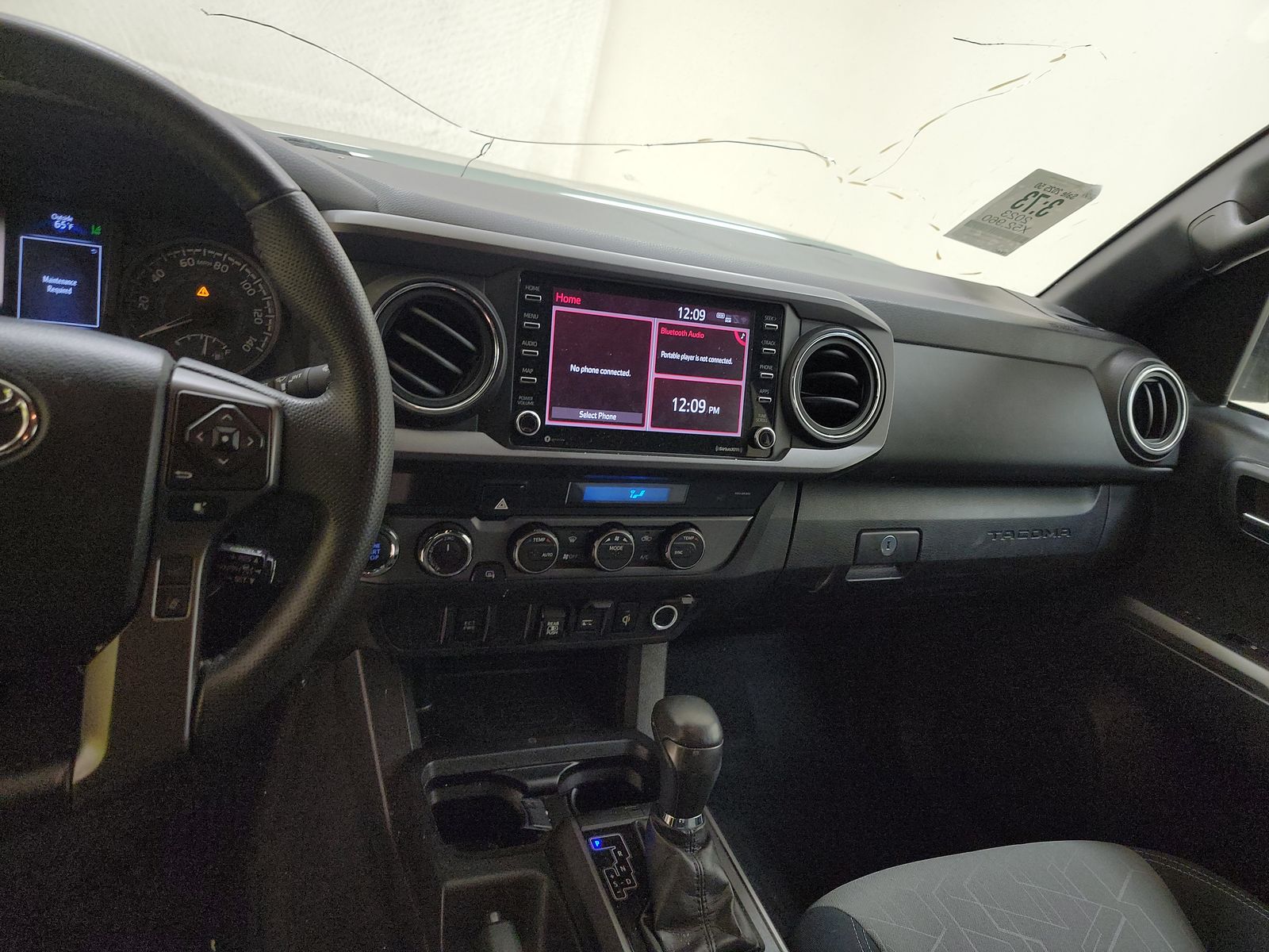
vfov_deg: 56.8
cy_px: 476
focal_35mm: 24
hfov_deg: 71.6
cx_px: 634
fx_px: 880
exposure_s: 1/59
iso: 148
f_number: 1.8
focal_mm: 6.7
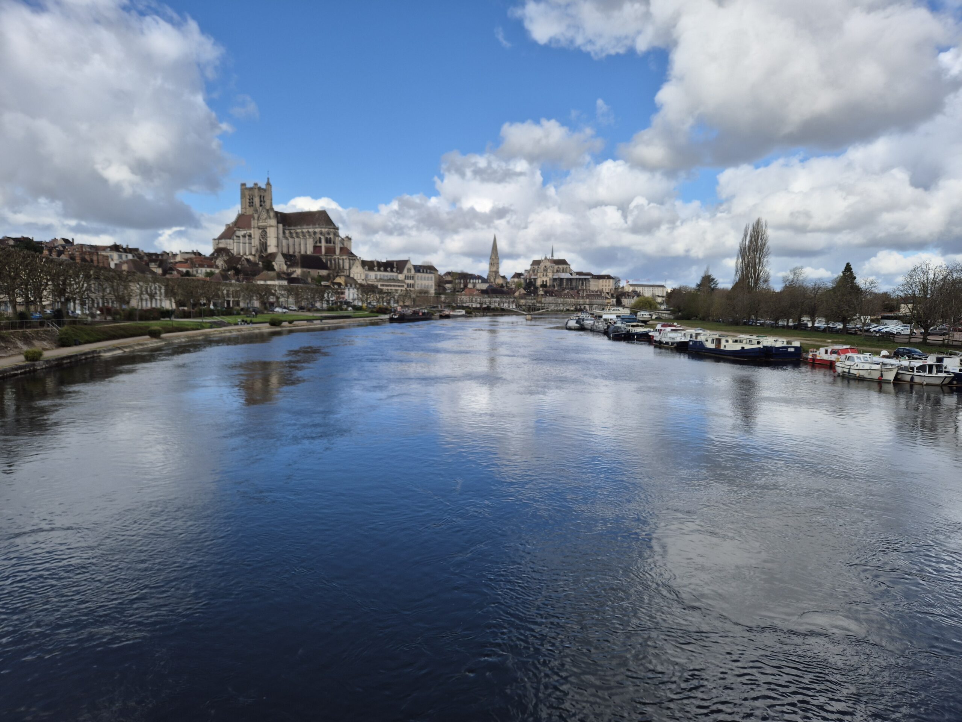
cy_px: 361
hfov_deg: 73.9
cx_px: 481
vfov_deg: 58.9
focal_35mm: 23
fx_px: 639
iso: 25
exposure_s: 1/2036
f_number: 1.8
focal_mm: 5.4
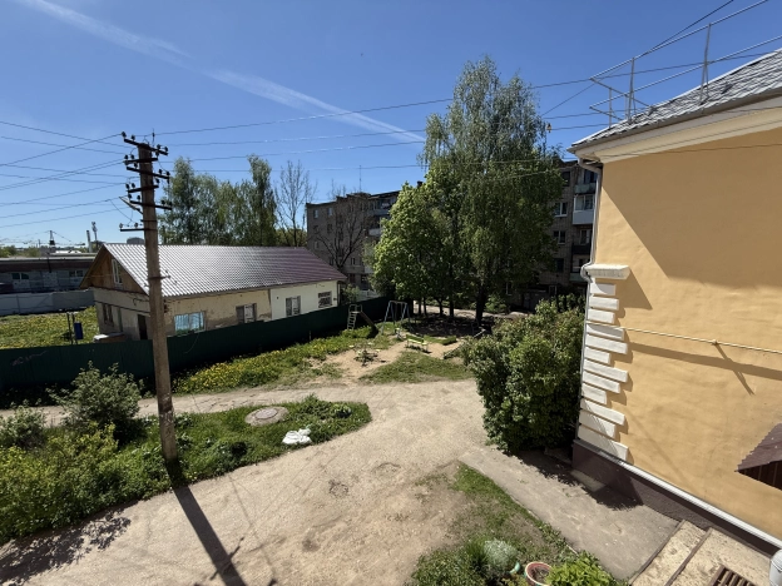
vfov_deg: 85.7
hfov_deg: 102.1
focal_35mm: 14
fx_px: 316
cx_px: 391
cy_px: 293
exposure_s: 1/1961
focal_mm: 2.22
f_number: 2.2
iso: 80
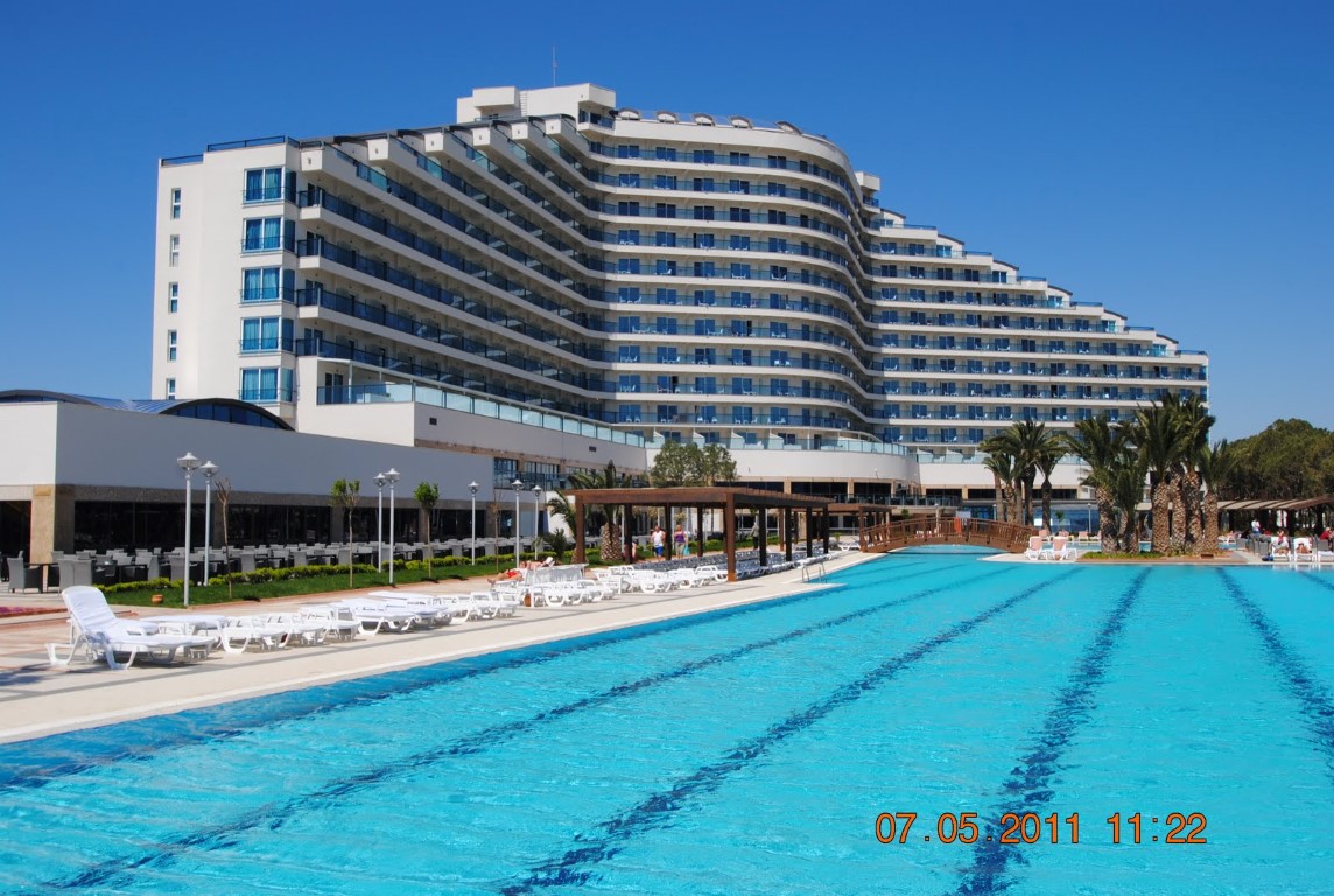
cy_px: 448
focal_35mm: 32
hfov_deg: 59.4
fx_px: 1170
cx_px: 667
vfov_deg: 41.9
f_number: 9
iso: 100
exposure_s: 1/320
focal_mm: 21
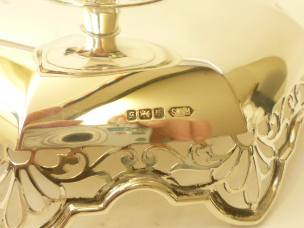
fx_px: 518
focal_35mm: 59
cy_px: 114
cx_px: 152
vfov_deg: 24.8
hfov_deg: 32.7
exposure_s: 1/30
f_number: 3.3
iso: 160
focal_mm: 5.3
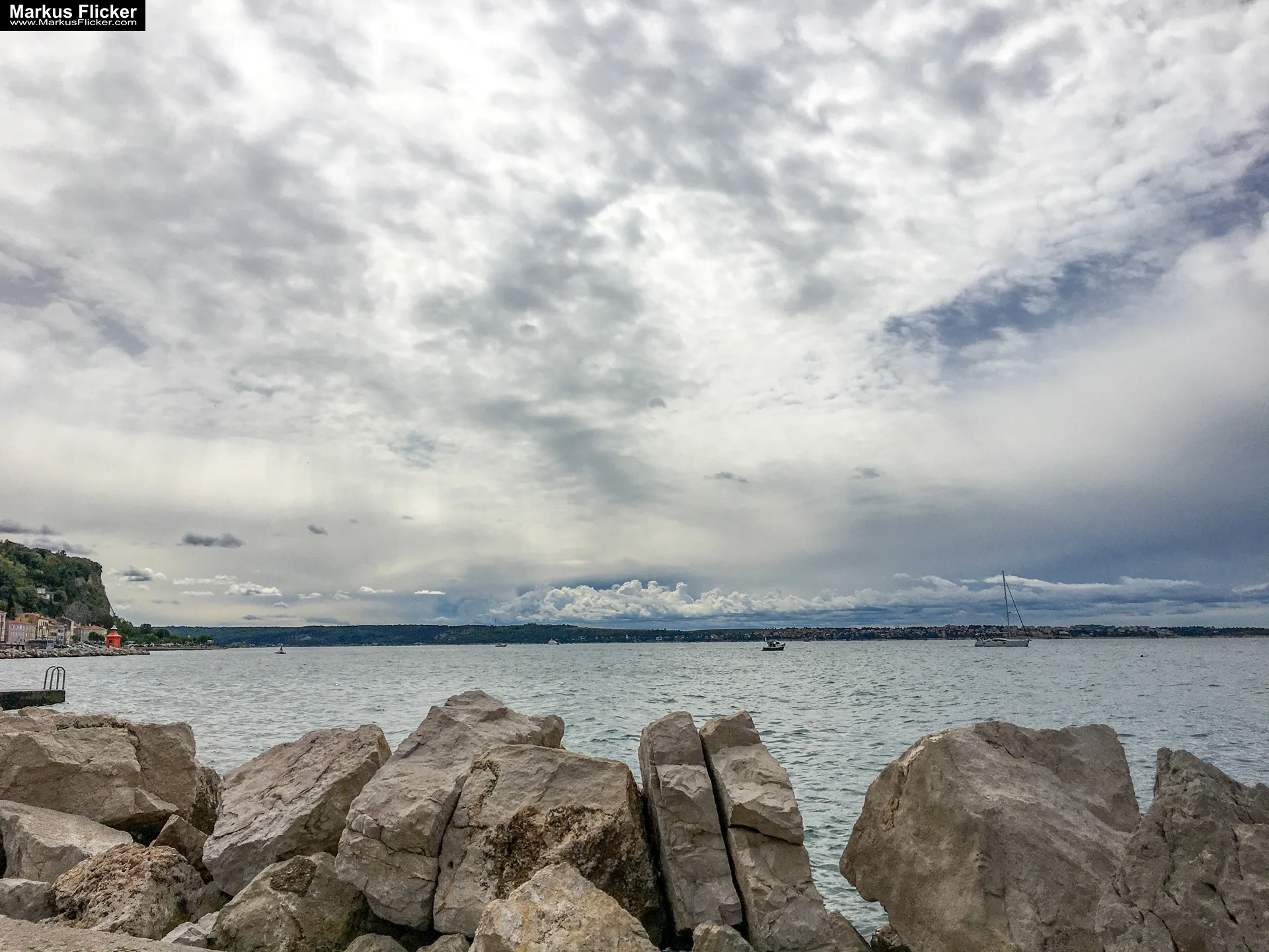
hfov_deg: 61.7
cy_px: 476
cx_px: 634
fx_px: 1063
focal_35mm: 29
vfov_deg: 48.2
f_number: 2.2
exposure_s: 1/6400
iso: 25
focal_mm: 4.15
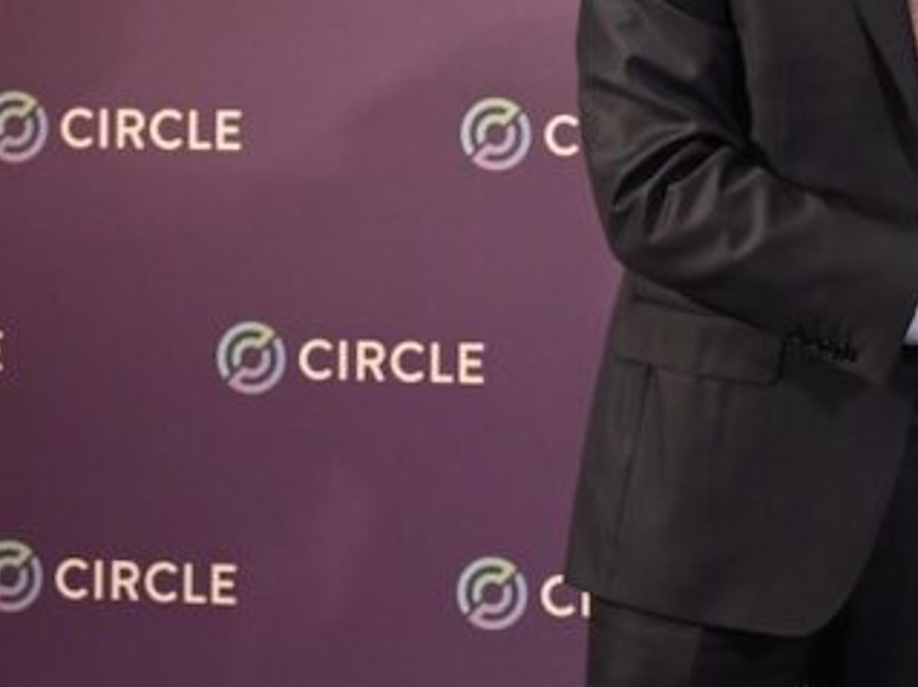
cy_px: -253
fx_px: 4864
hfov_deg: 10.7
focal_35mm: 183
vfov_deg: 8.0
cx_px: 895
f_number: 5.6
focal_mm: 41
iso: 2200
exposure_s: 1/125
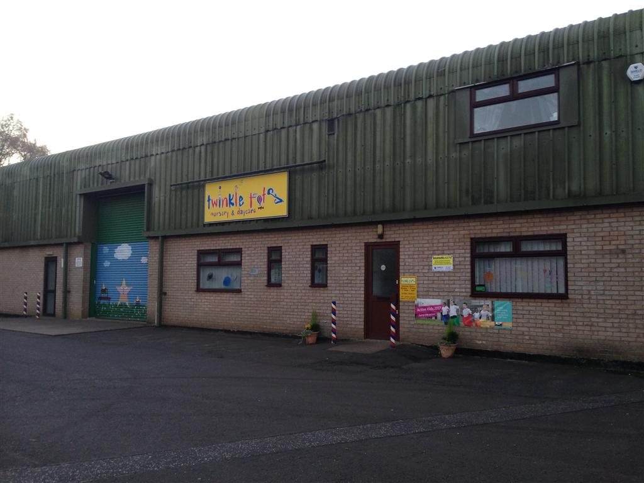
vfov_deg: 42.9
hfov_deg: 55.4
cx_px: 322
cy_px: 242
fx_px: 614
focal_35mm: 33
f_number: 2.4
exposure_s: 1/30
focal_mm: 4.12
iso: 50
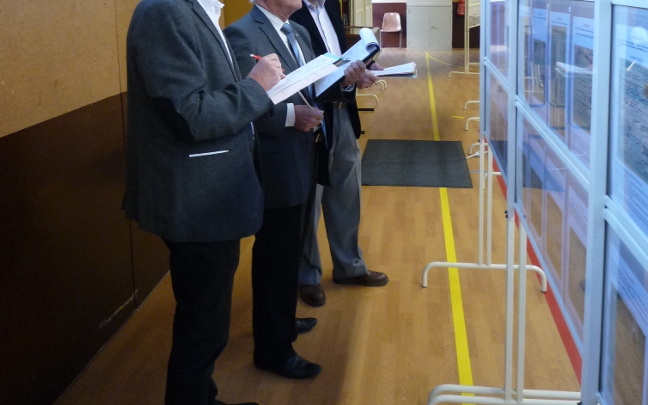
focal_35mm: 36
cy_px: 69
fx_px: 636
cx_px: 320
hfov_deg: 54.0
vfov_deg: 34.0
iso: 160
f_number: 2.8
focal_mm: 4.4
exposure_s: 1/30
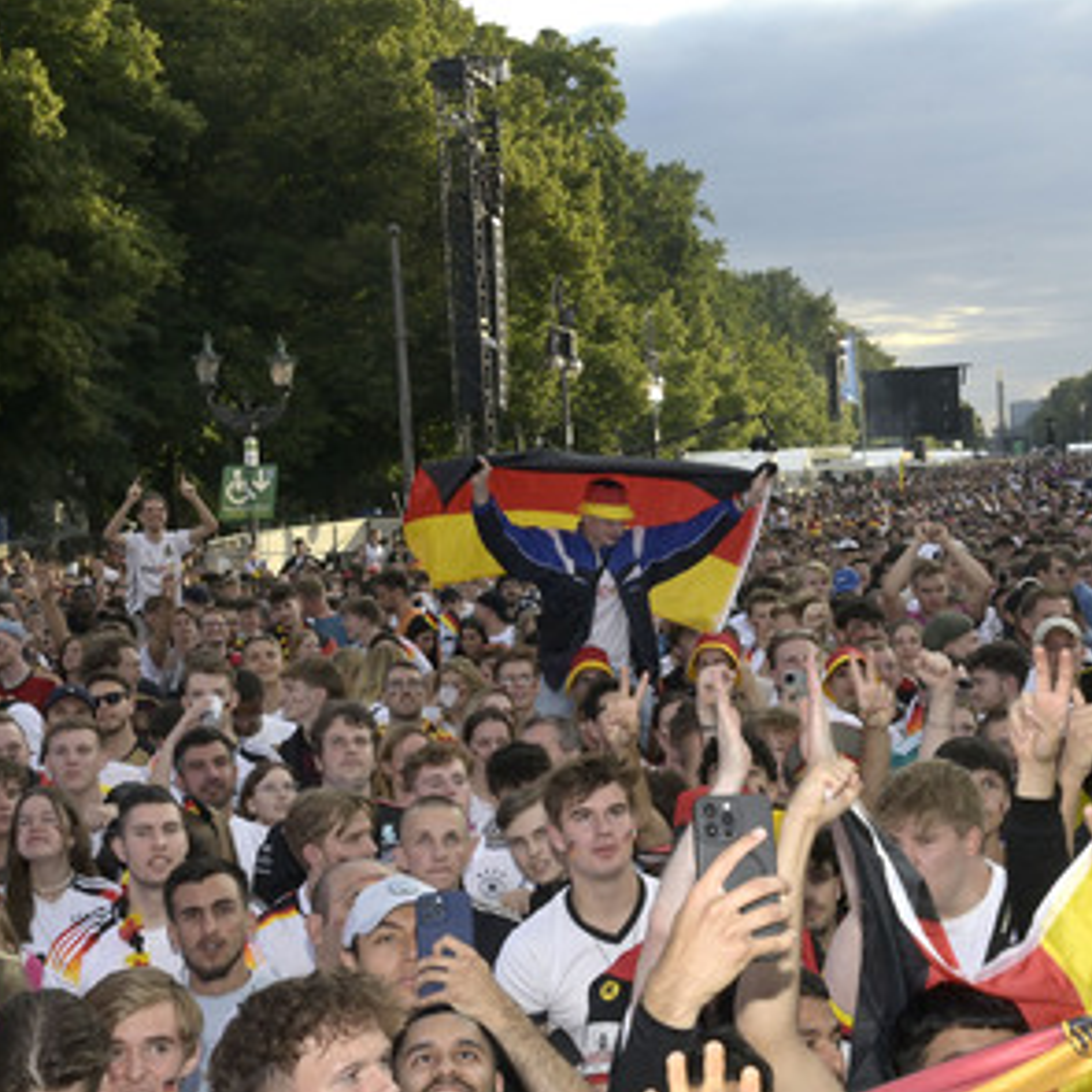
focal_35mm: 65
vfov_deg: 26.5
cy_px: 552
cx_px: 635
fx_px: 2320
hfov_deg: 26.5
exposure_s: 1/160
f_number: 20
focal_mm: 50
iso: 1000
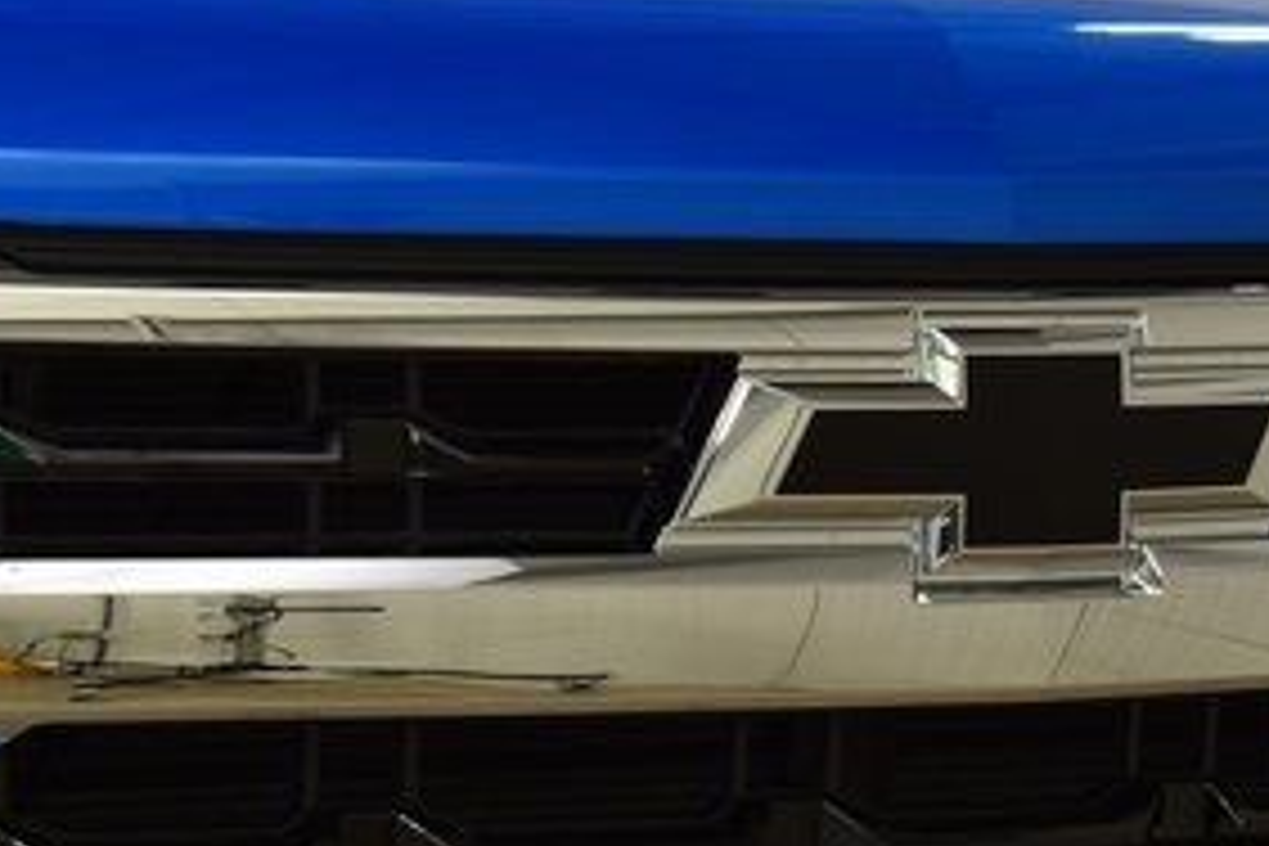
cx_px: 896
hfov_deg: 12.1
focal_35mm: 170
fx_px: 5992
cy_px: 772
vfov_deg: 8.0
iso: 400
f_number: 6.3
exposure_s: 1/20
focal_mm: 50
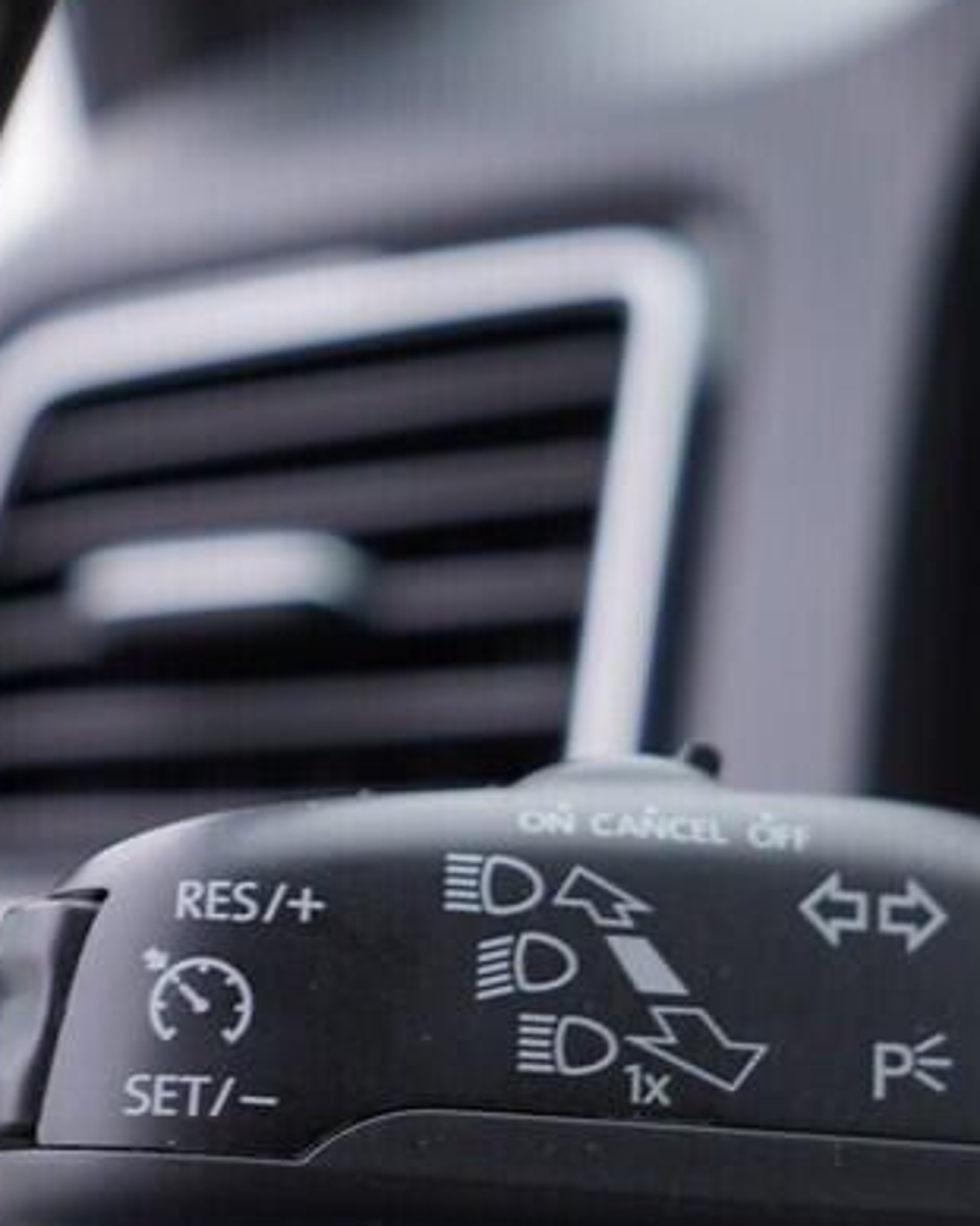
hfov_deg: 17.2
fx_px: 3228
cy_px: 931
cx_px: 709
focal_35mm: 89
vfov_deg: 21.3
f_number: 3.2
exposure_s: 1/50
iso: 125
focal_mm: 24
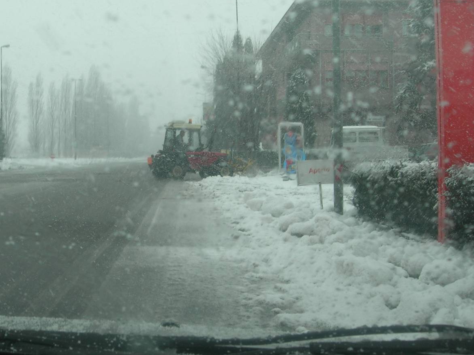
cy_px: 162
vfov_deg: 28.0
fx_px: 712
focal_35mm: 52
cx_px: 175
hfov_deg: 36.6
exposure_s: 1/135
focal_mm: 7.8
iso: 64
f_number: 4.8
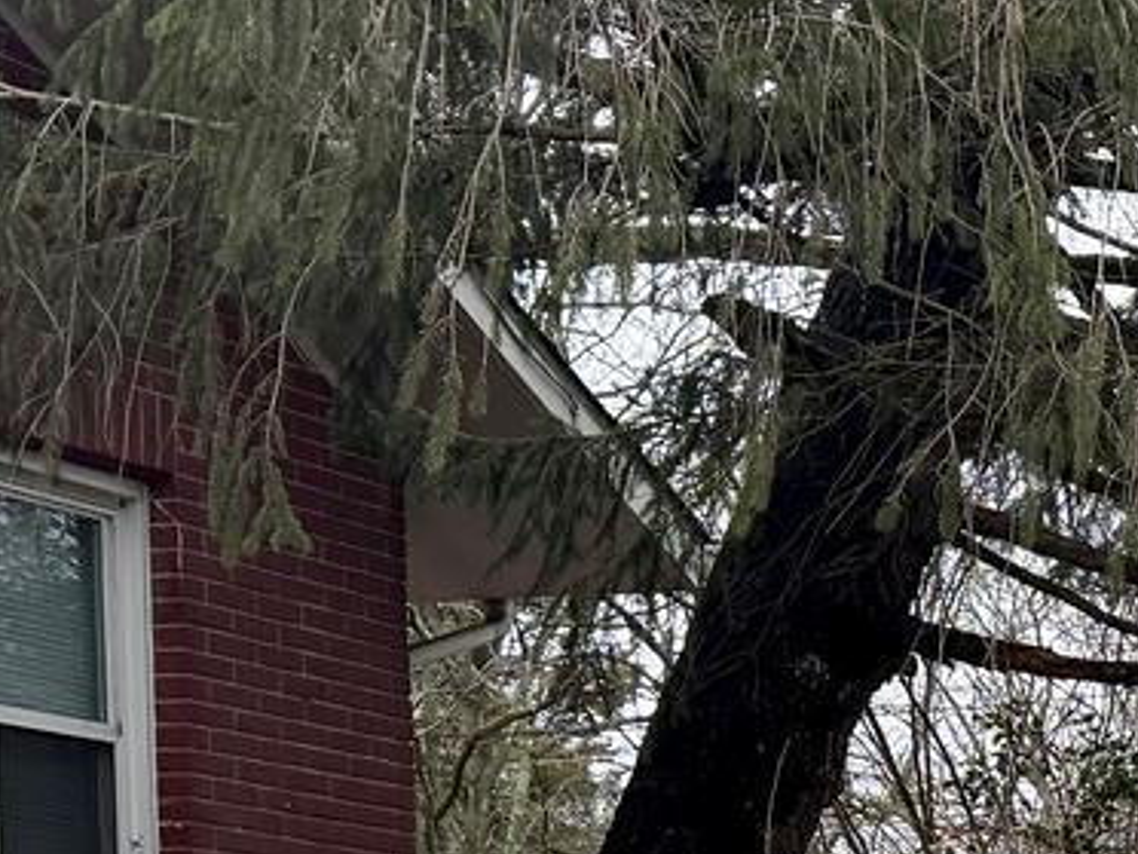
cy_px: 1316
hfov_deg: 13.6
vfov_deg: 10.8
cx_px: 1955
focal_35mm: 132
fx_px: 4339
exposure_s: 1/728
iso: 100
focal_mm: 6.76
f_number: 1.78
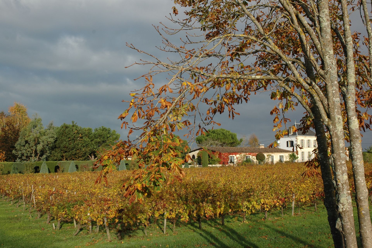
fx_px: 418
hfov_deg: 48.0
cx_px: 186
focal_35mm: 40
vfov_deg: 33.0
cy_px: 124
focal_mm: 27
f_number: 9
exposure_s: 1/320
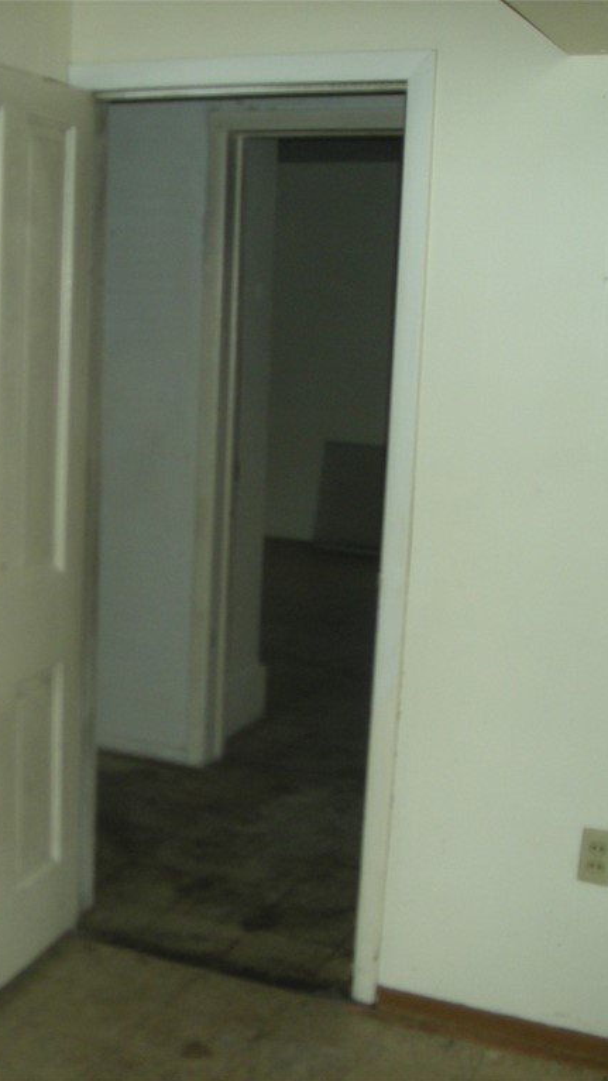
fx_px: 1461
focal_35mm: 51
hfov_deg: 23.4
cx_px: 183
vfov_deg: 40.6
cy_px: 540
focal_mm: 5.7
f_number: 2.8
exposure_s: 1/60
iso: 107
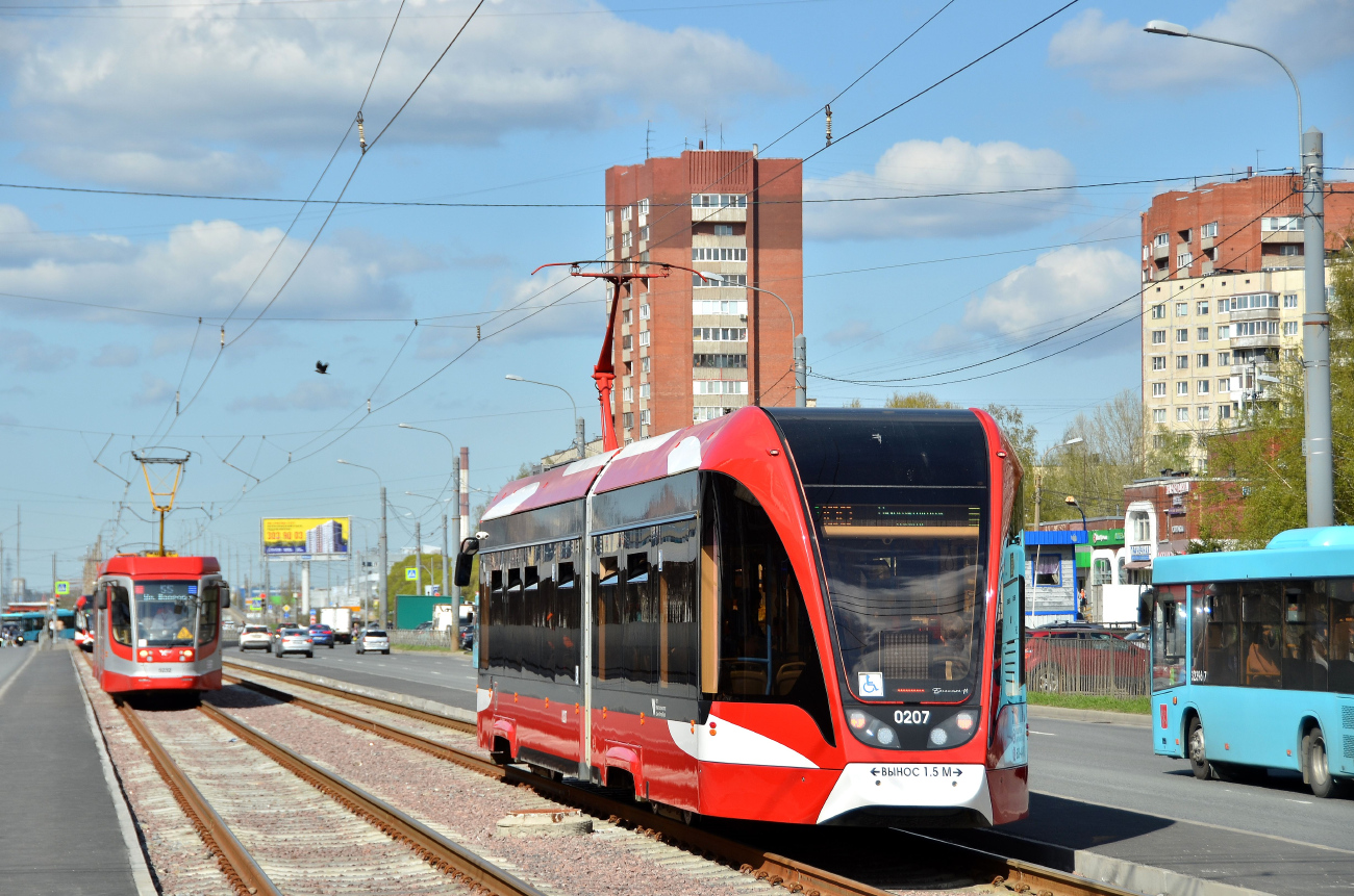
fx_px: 3659
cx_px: 677
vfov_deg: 14.0
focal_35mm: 98
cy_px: 448
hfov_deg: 21.0
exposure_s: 1/640
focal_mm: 65
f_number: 6.3
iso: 100
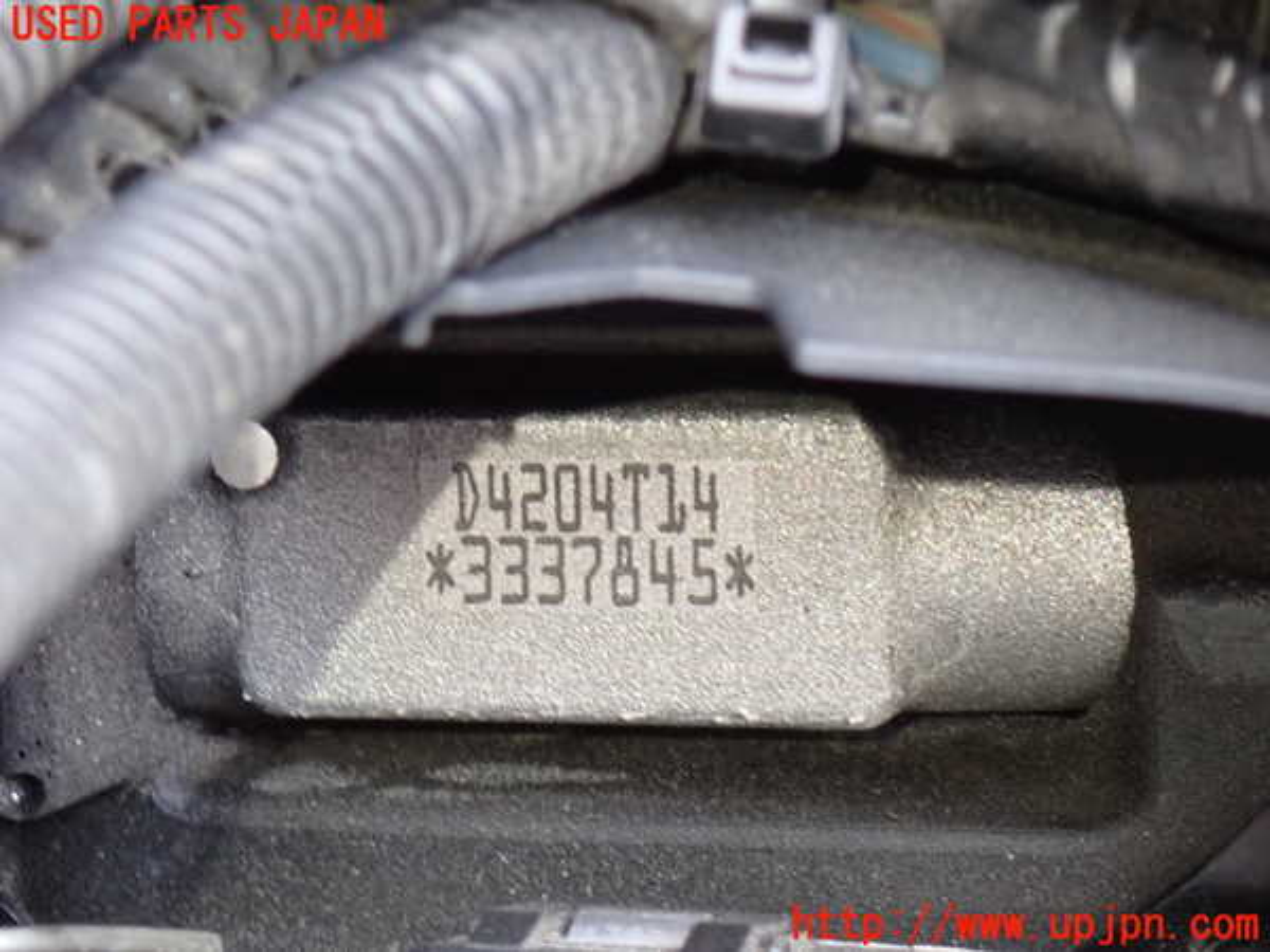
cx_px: 635
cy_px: 476
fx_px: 3669
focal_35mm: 100
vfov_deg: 14.8
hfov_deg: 19.6
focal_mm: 18
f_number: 4.9
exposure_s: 1/25
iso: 1250
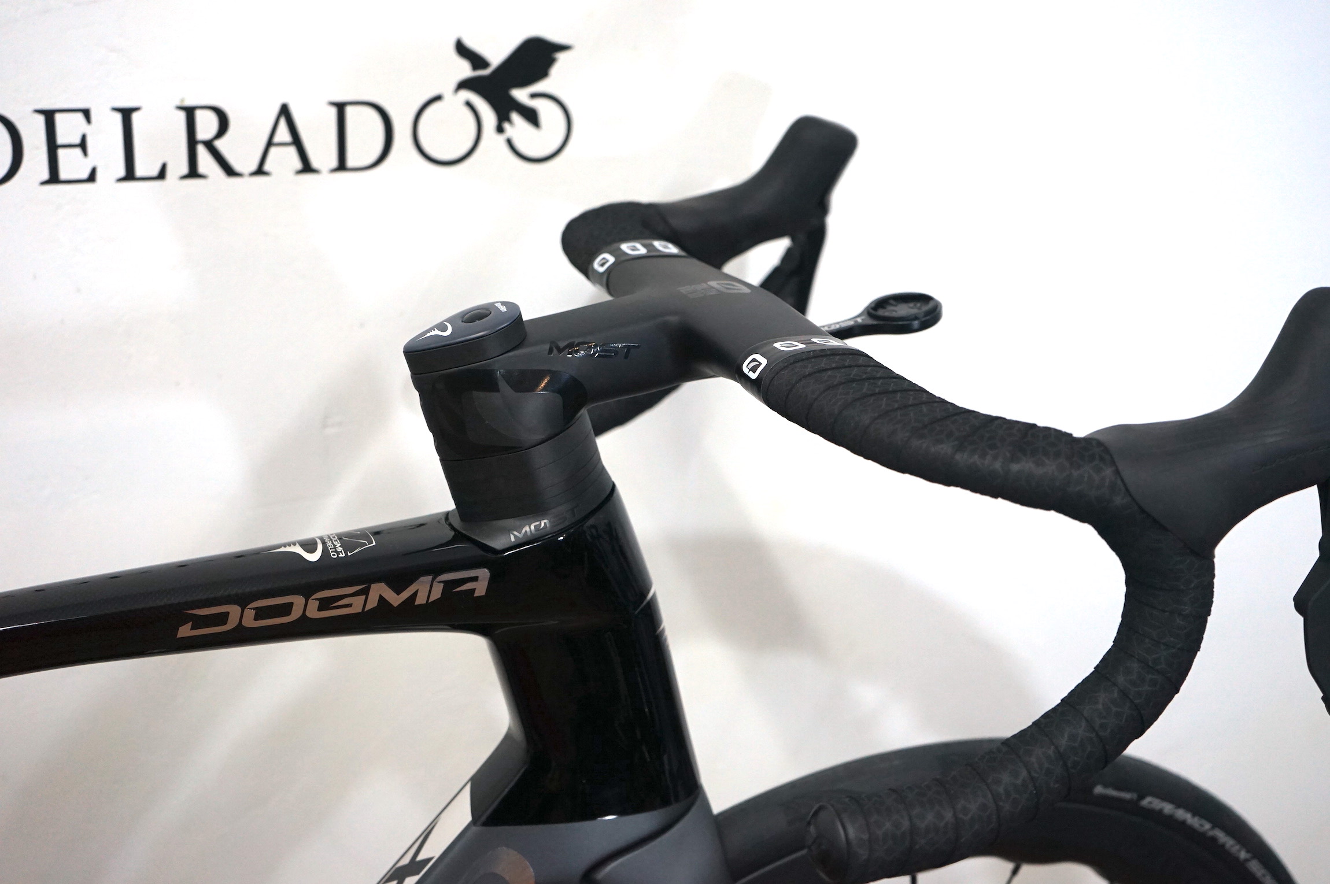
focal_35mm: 43
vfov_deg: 31.1
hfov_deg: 45.5
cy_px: 442
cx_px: 665
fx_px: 1587
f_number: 5
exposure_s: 1/160
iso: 1600
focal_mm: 43
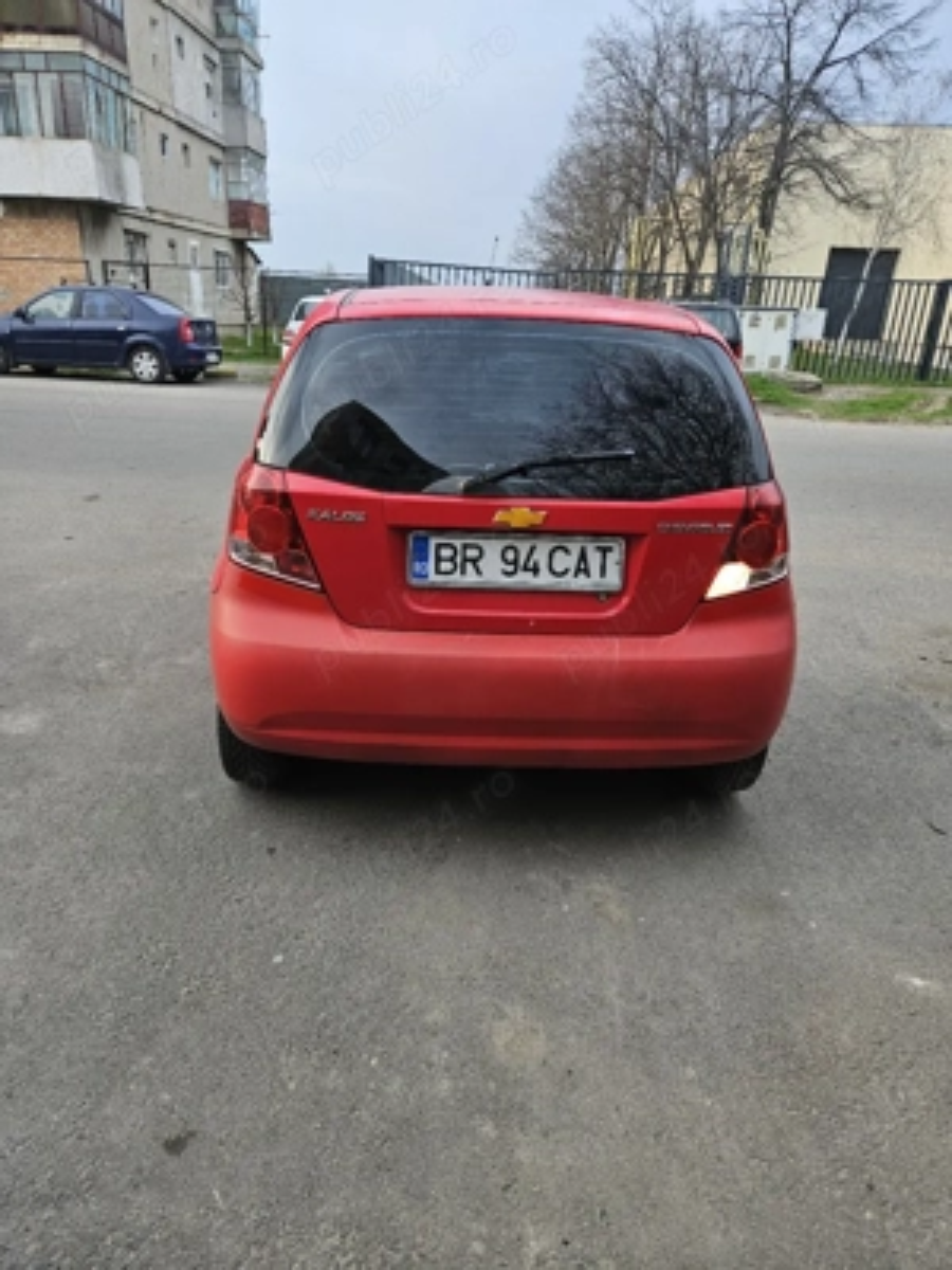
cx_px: 476
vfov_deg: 73.9
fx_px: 843
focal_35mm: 23
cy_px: 635
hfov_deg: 58.9
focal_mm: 5.4
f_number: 1.8
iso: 50
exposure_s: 1/370
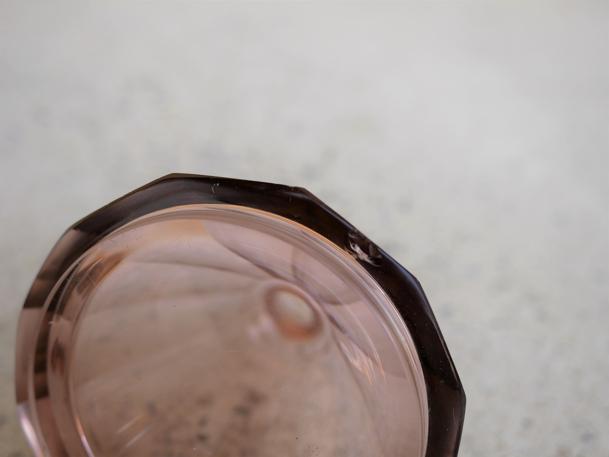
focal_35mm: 40
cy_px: 228
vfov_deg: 36.0
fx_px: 704
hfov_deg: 46.8
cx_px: 304
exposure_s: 1/250
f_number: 2.5
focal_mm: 20
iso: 200
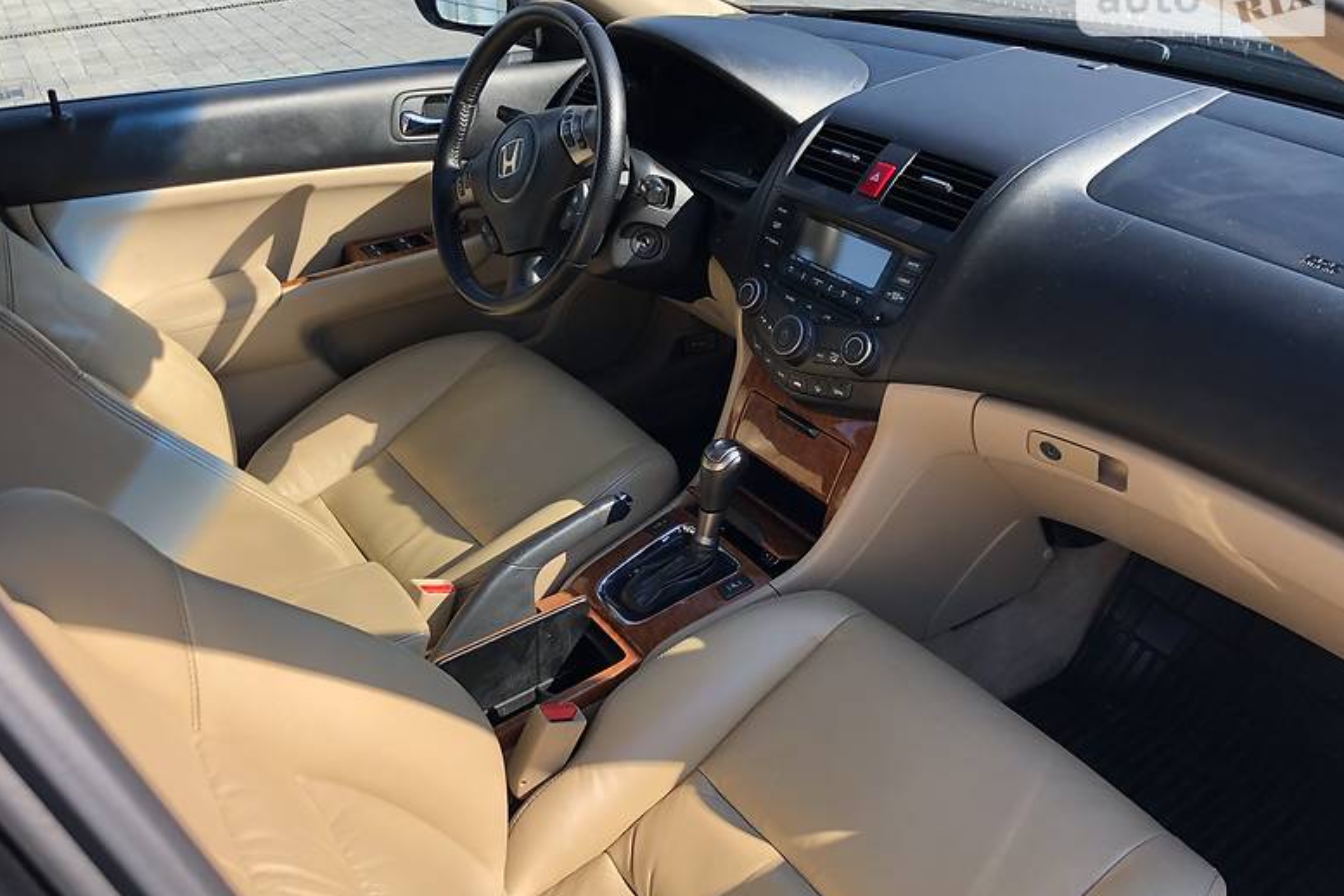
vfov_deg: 43.6
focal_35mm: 30
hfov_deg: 61.9
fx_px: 1120
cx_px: 659
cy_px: 460
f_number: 1.8
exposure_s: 1/378
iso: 20
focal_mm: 4
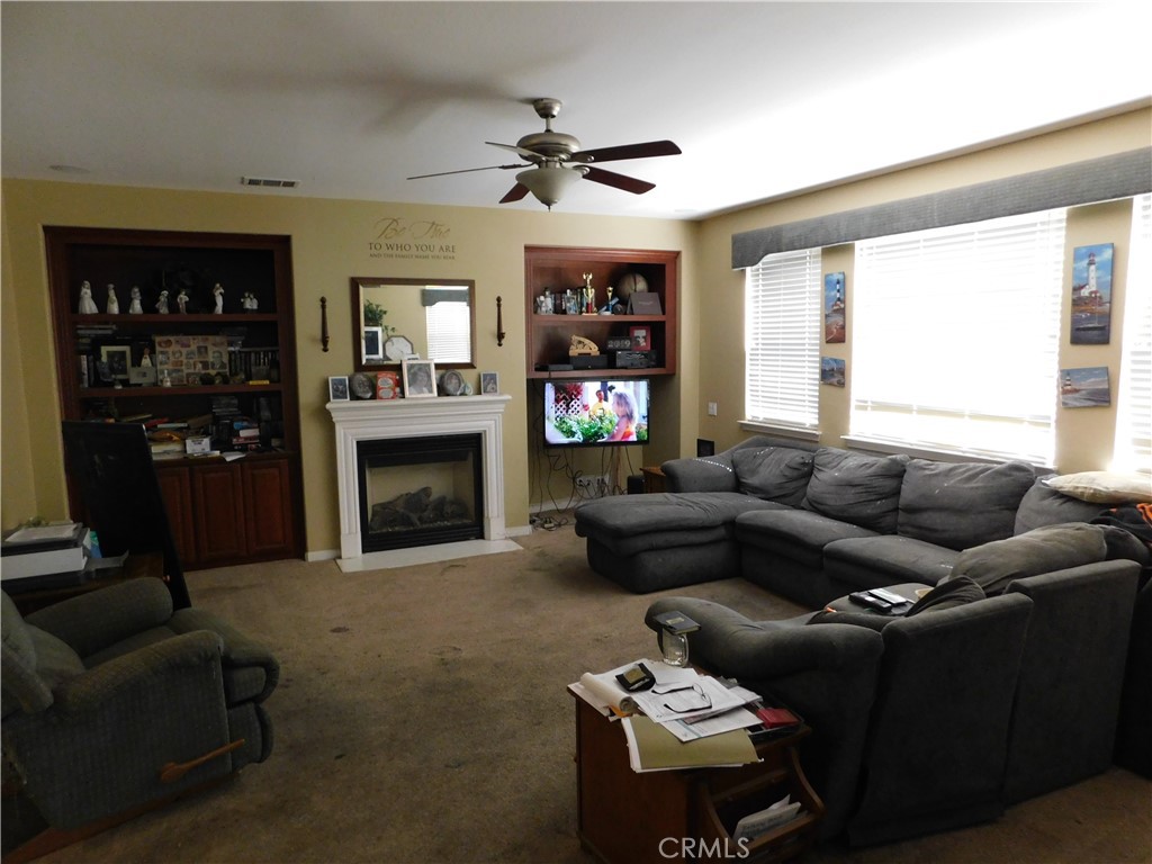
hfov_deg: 73.9
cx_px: 576
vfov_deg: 58.9
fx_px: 765
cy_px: 432
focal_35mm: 23
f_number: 3
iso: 400
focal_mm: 4
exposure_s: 1/25
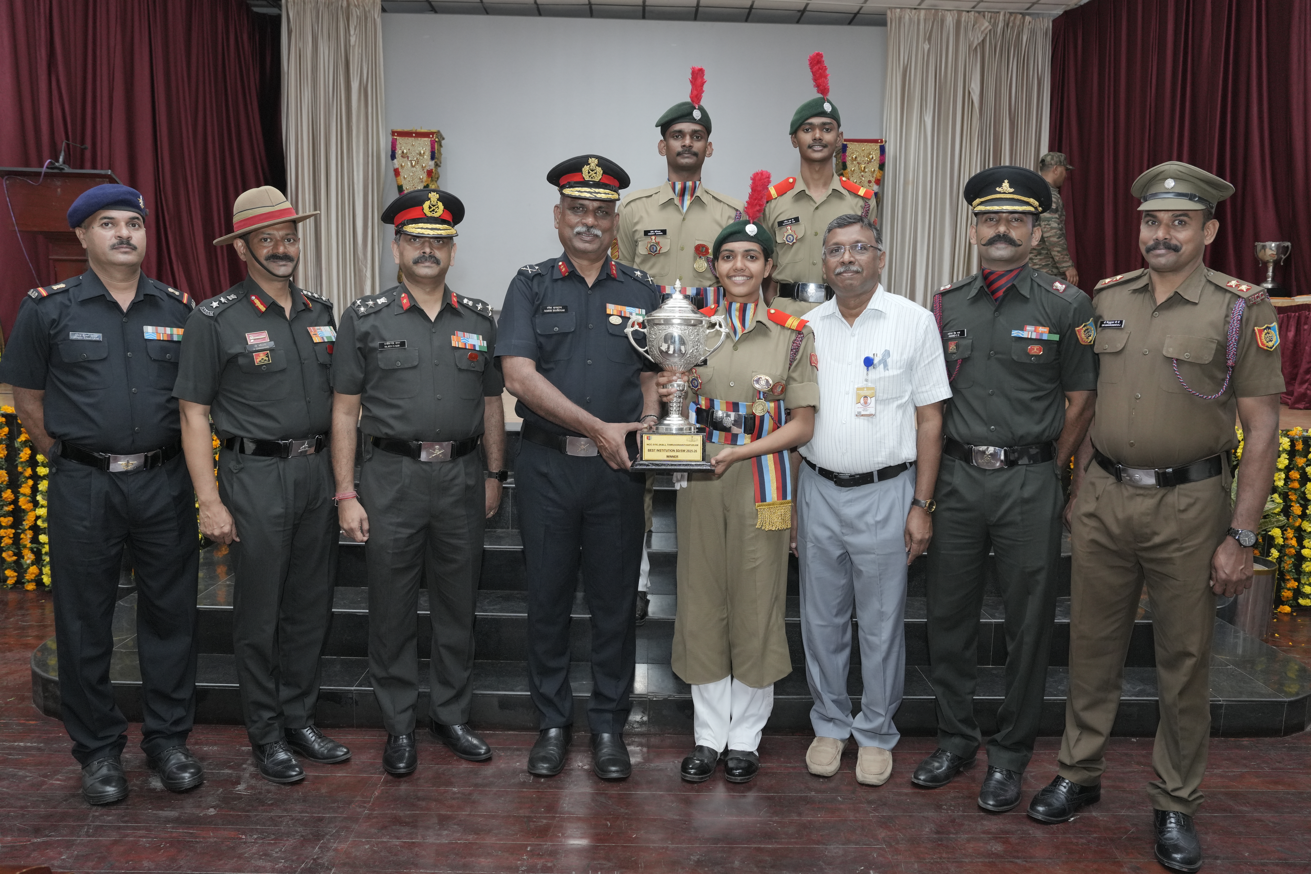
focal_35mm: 26
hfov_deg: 69.4
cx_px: 656
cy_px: 437
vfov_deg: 49.6
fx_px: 947
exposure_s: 1/125
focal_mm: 26
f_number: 5
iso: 1600
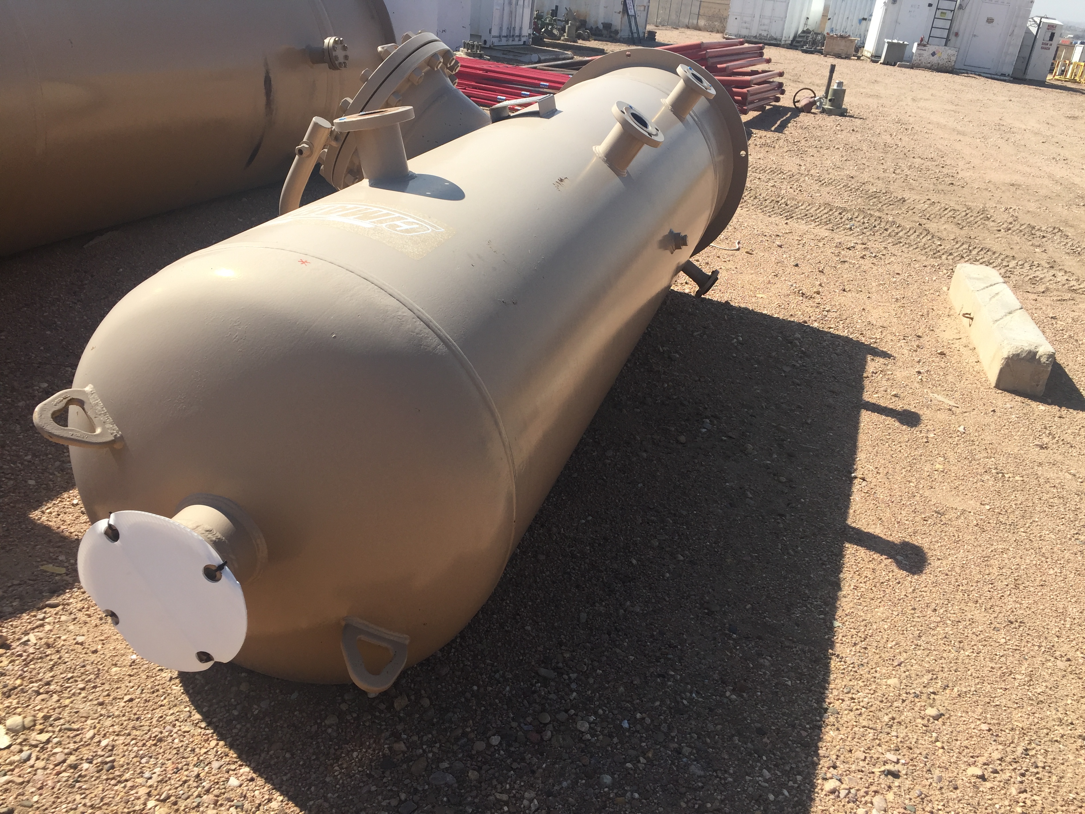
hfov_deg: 61.7
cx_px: 542
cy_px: 407
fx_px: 909
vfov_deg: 48.2
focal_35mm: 29
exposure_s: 1/1522
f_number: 2.2
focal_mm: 4.15
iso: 32
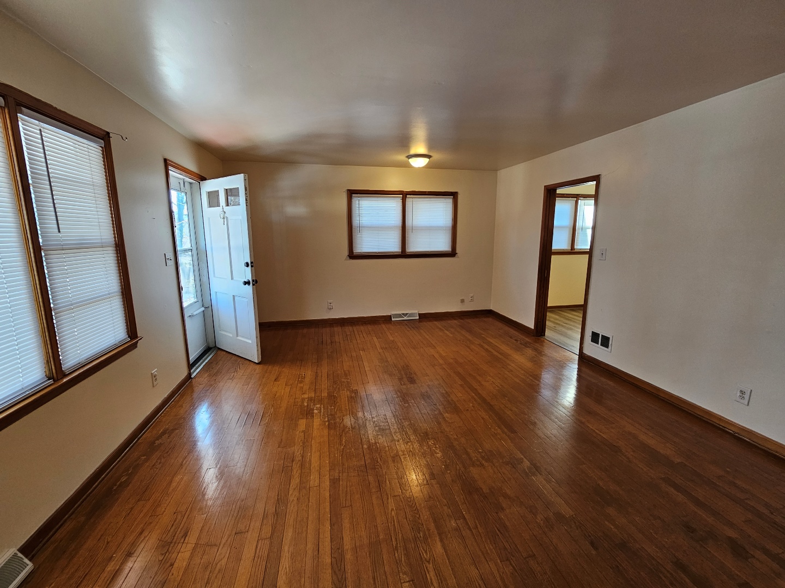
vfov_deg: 89.9
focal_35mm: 13
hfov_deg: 106.2
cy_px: 294
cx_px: 392
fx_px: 295
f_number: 2.2
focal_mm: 2.2
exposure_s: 1/60
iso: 125
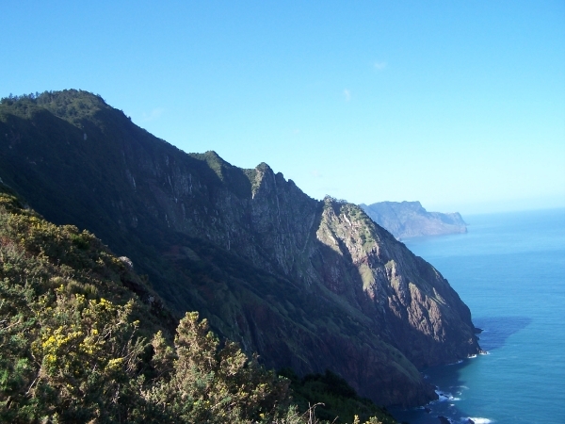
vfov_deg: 37.7
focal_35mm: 38
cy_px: 212
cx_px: 282
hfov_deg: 49.0
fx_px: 620
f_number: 2.8
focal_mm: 6.3
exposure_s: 1/640
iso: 80
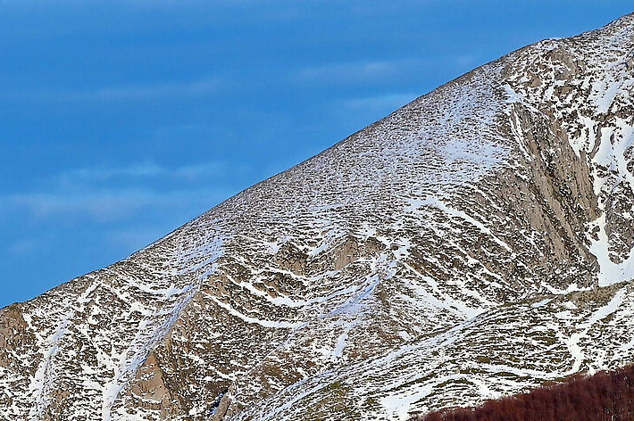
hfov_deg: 5.8
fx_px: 6246
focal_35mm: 355
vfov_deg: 3.9
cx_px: -131
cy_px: 127
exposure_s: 1/250
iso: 100
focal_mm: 105
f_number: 11
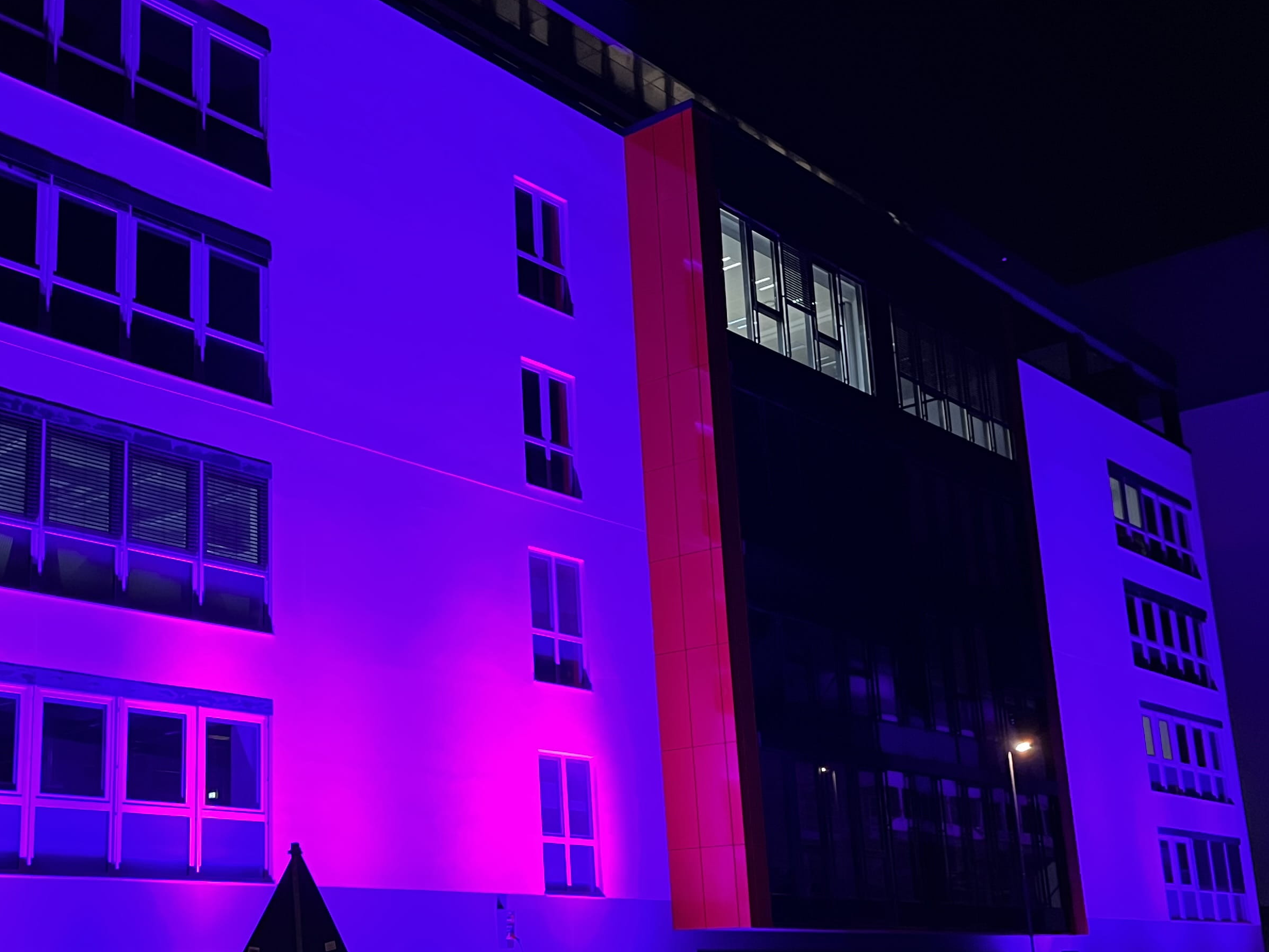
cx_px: 357
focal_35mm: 44
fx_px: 1613
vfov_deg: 32.8
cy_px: 564
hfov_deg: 42.0
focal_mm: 5.1
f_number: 1.6
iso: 400
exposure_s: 1/60
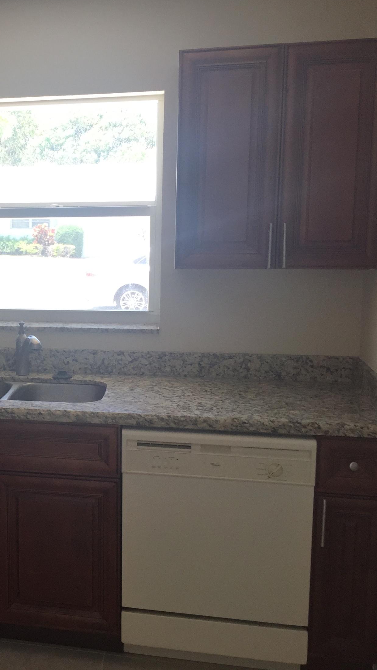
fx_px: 764
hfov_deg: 26.1
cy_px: 329
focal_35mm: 43
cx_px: -11
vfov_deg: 47.4
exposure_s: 1/120
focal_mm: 4.15
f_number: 2.2
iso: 50
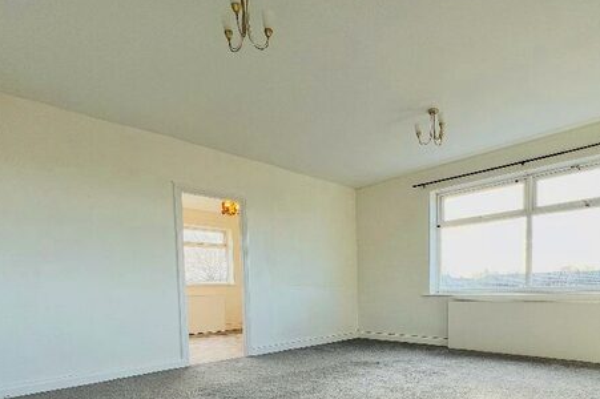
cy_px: 312
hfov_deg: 81.0
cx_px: 330
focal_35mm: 21
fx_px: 350
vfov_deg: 55.7
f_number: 1.8
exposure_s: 1/99
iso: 32
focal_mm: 1.57
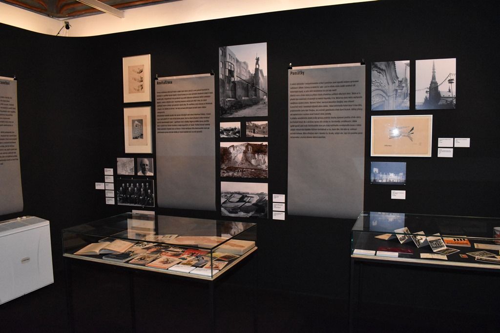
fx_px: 375
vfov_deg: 47.9
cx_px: 250
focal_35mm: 27
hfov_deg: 67.4
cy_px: 166
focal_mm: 18
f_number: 8
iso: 6400
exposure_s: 1/60
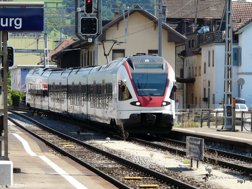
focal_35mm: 206
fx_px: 1500
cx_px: 126
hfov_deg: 9.6
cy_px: 94
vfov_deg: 7.2
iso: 100
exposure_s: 1/200
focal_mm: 33.8
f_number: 5.6
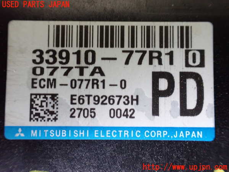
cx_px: 114
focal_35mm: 30
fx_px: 198
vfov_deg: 46.8
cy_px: 86
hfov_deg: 60.0
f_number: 2.3
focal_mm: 5.4
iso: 800
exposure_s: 1/50
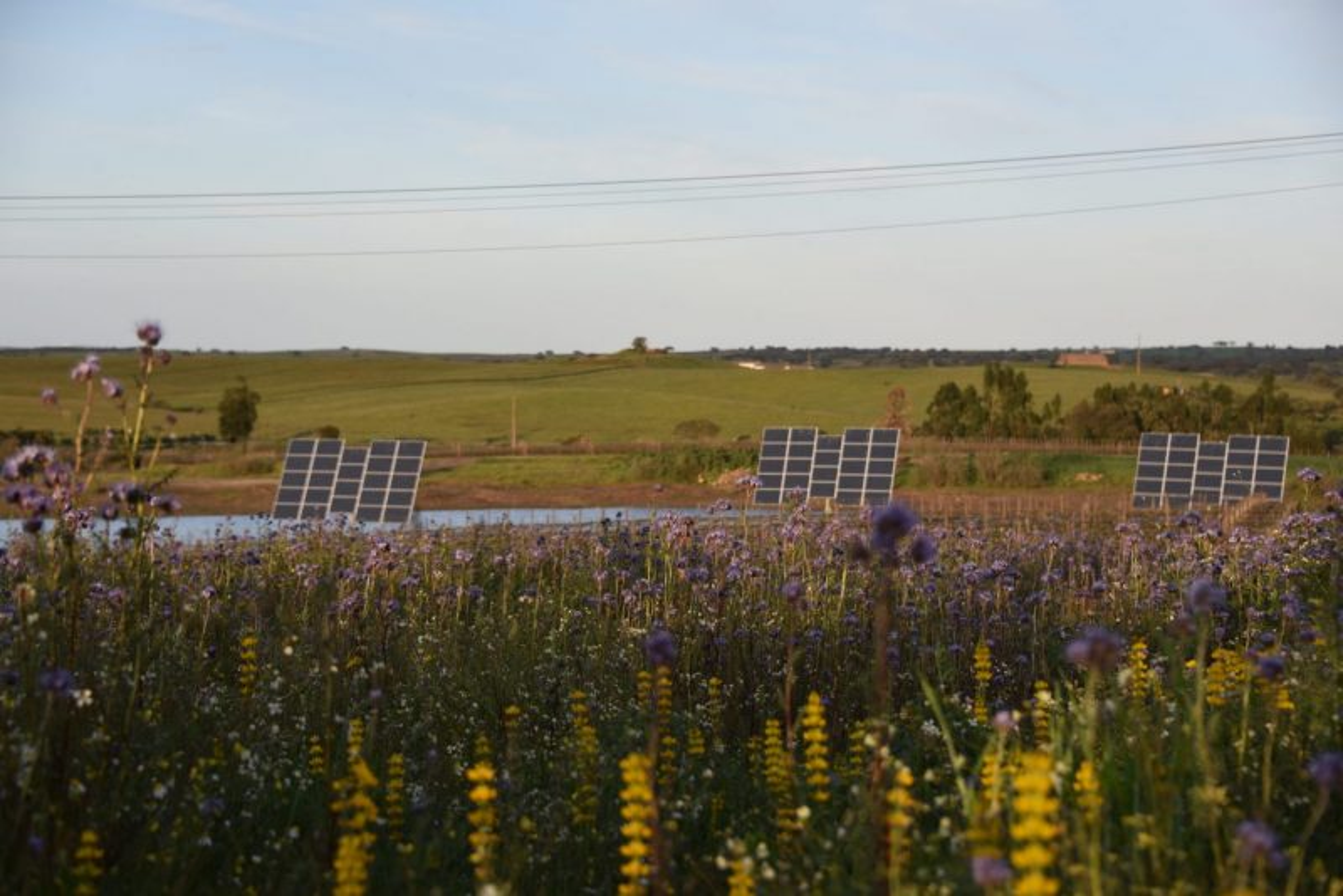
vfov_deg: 16.7
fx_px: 3060
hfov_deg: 24.8
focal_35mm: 82
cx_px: 672
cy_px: 448
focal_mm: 82
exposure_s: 1/500
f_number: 5.6
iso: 250
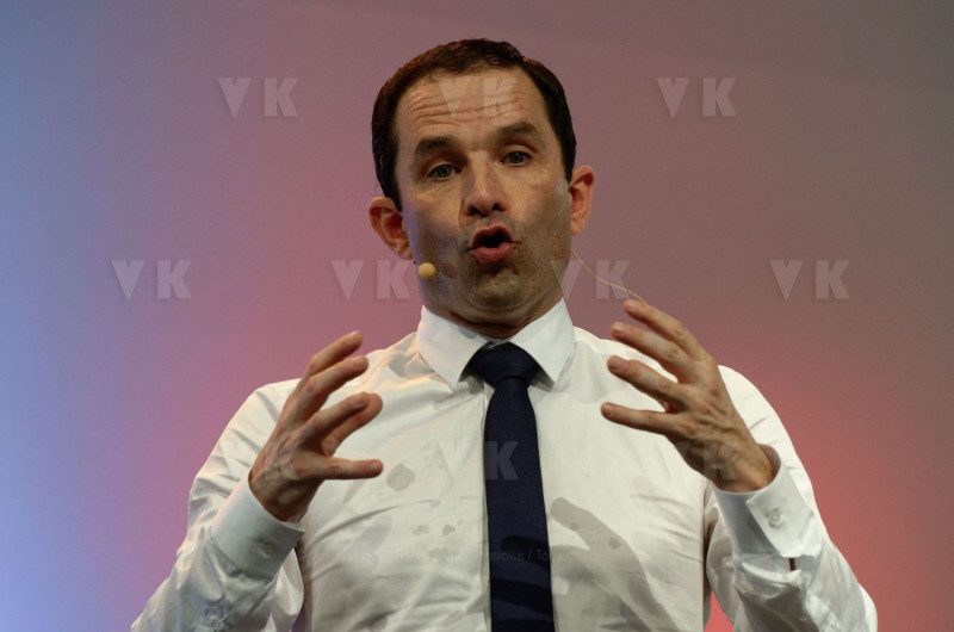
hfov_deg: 6.9
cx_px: 477
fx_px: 7934
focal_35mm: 300
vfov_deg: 4.6
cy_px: 316
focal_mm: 200
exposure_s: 1/500
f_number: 4.5
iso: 1000
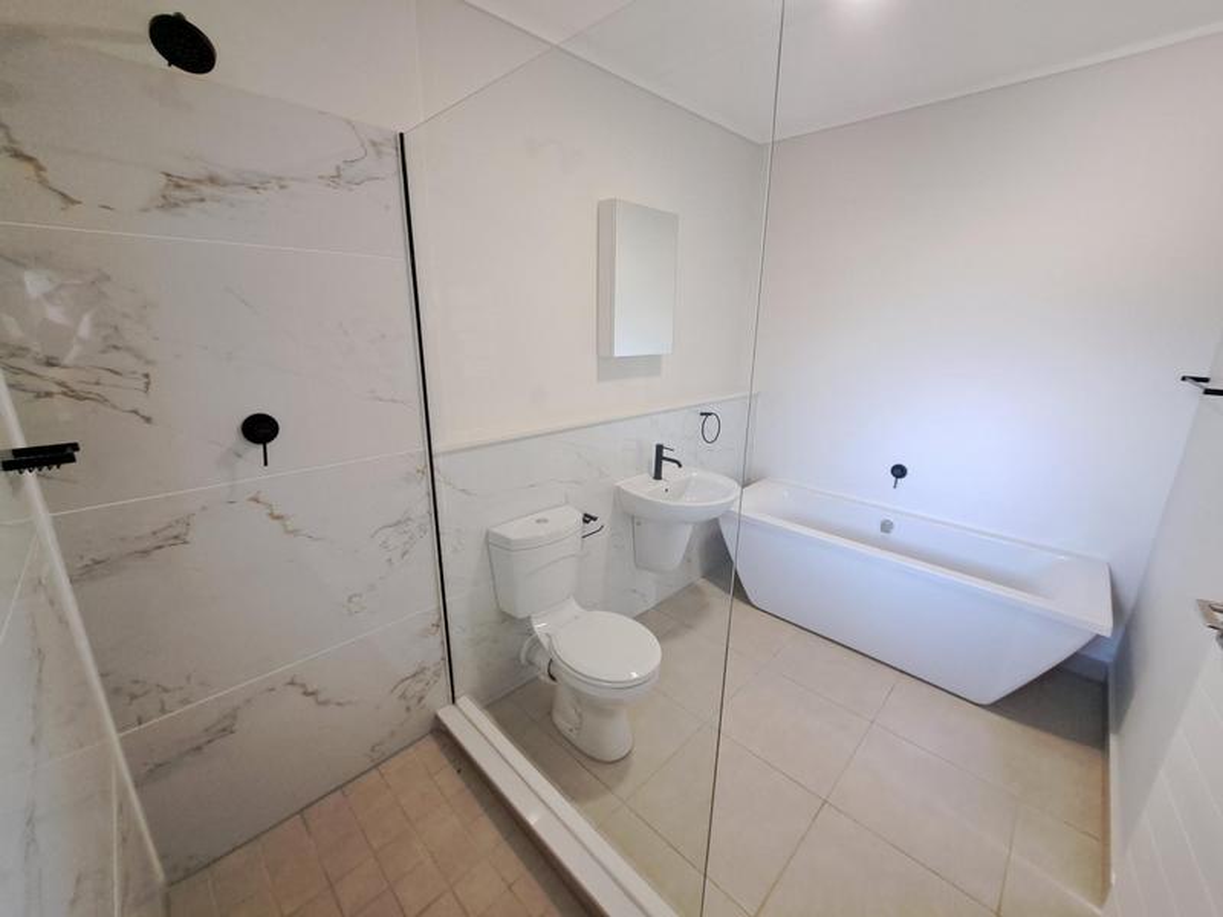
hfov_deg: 106.2
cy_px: 458
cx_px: 612
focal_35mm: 13
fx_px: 459
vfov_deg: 89.9
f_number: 2.2
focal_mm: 1.74
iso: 250
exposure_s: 1/25
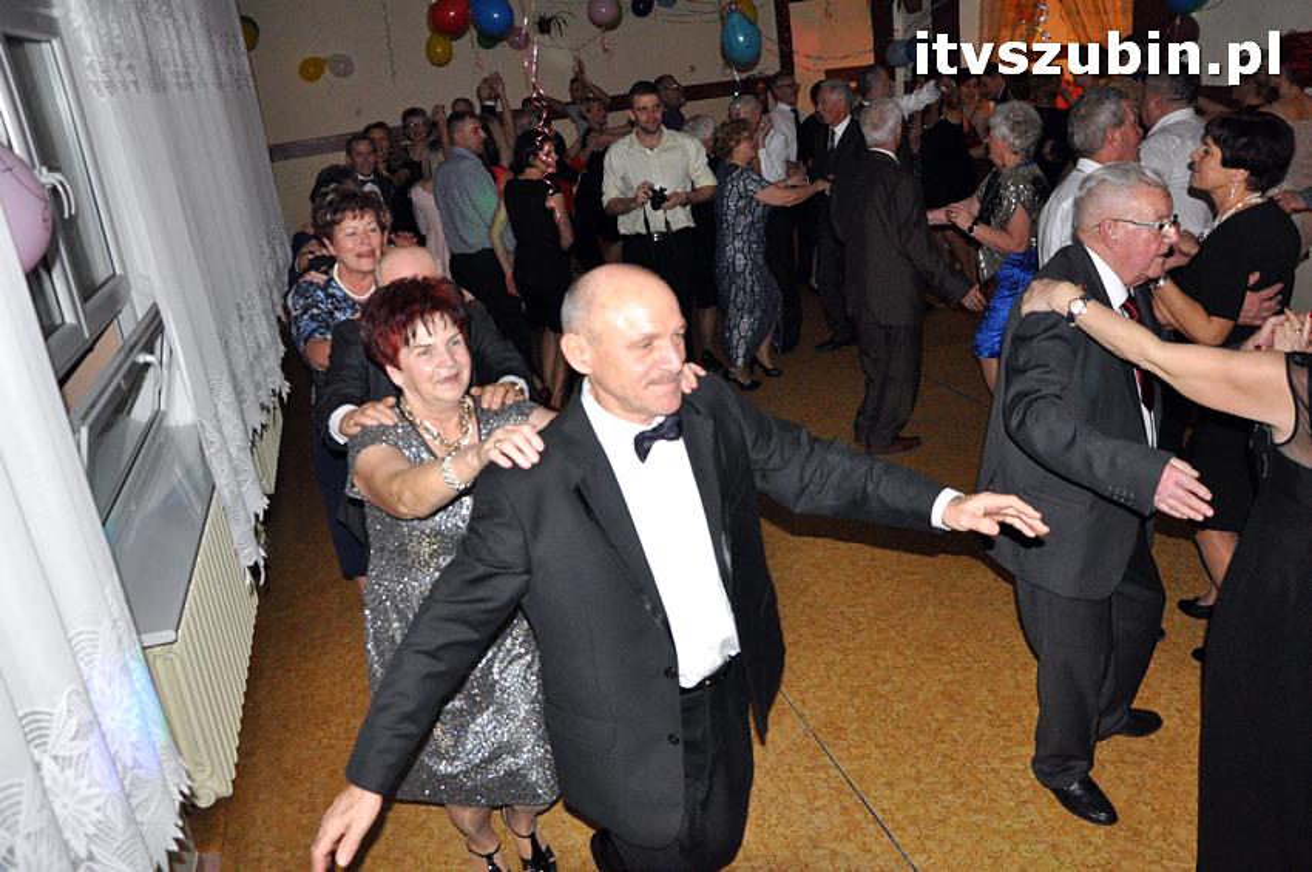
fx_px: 983
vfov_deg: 47.8
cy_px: 436
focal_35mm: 27
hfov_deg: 67.4
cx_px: 656
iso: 2000
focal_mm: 18
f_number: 5
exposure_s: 1/60
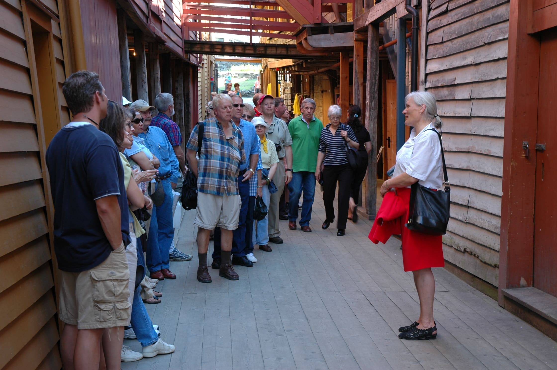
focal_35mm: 60
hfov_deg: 33.4
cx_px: 278
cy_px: 185
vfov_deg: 22.6
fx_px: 927
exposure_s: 1/30
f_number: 4.5
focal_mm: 40
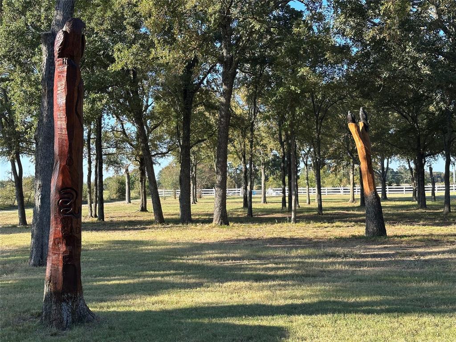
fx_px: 632
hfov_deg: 39.7
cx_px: 228
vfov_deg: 30.3
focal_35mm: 48
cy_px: 171
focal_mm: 6.86
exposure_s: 1/830
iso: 64
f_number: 1.78
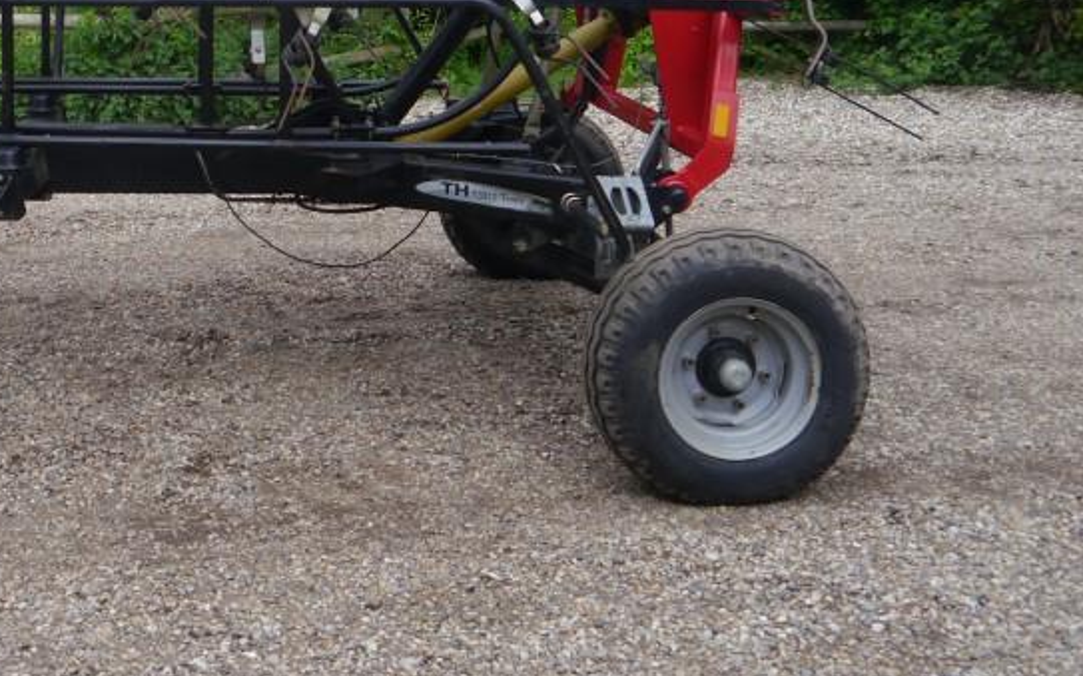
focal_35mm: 56
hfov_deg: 35.0
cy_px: 20
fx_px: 1652
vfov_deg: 22.4
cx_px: 193
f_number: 4.5
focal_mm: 14
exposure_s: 1/125
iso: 160
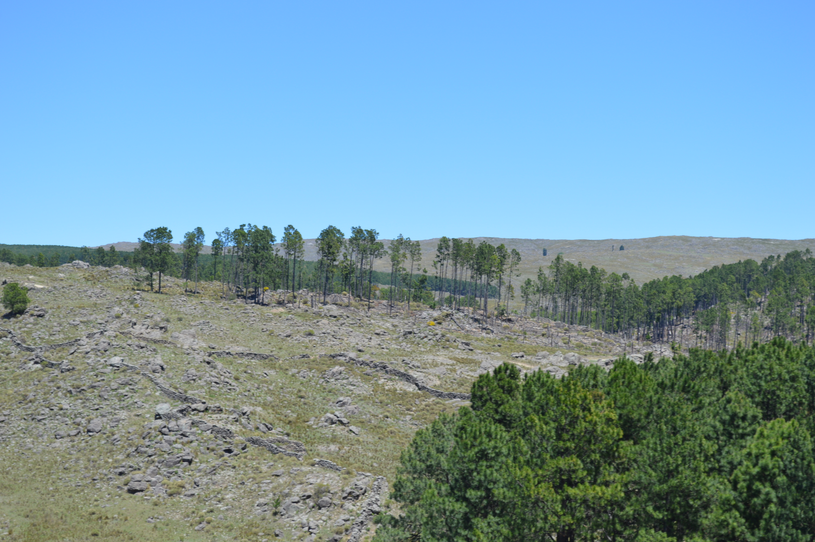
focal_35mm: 82
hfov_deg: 24.6
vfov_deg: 16.5
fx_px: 1866
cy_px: 271
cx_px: 408
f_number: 7.1
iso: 100
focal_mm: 55
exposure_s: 1/250
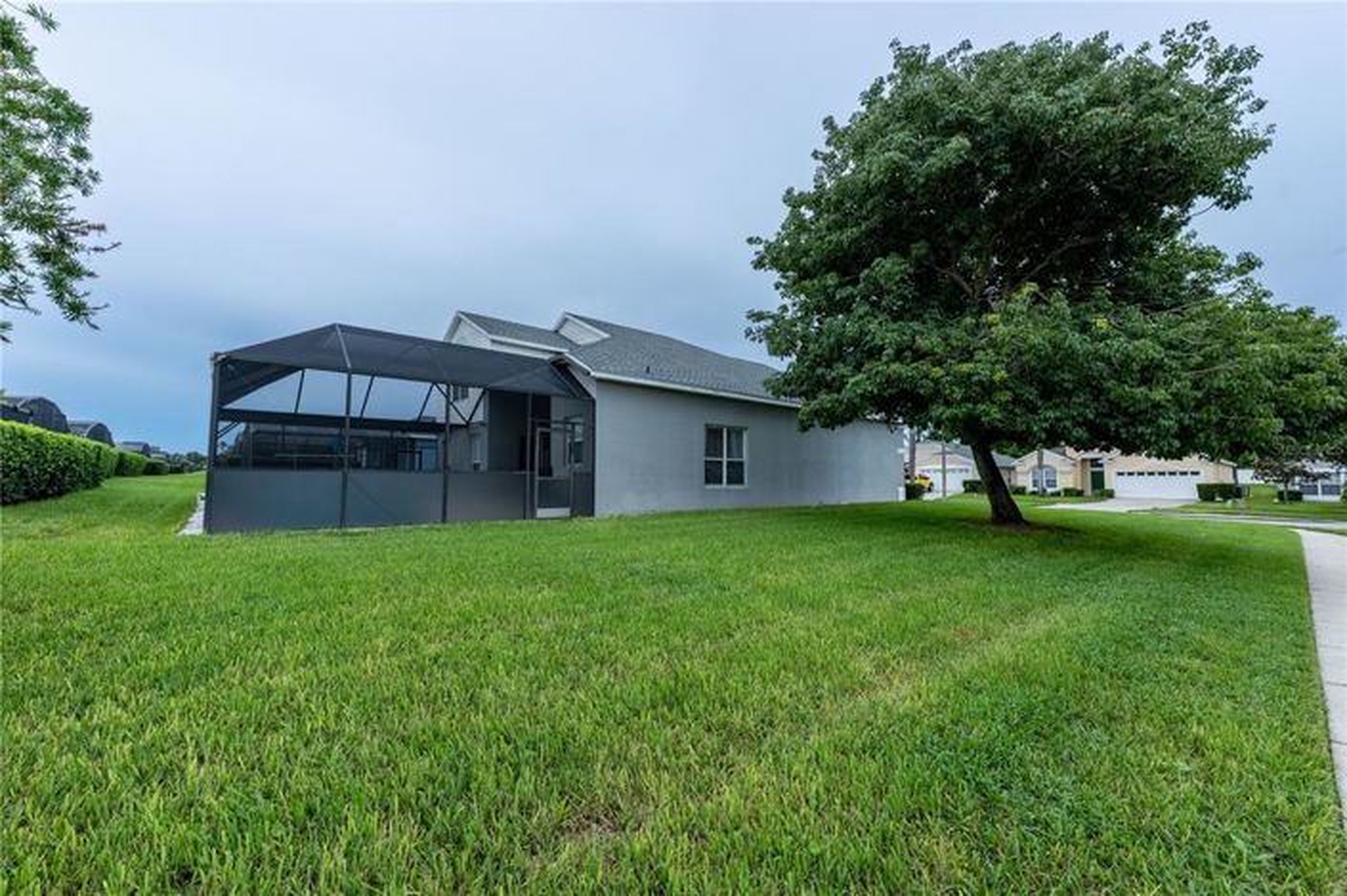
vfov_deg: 81.1
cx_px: 674
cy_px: 448
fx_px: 523
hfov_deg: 104.3
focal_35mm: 14
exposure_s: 1/8000
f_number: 8
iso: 1000
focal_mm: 14
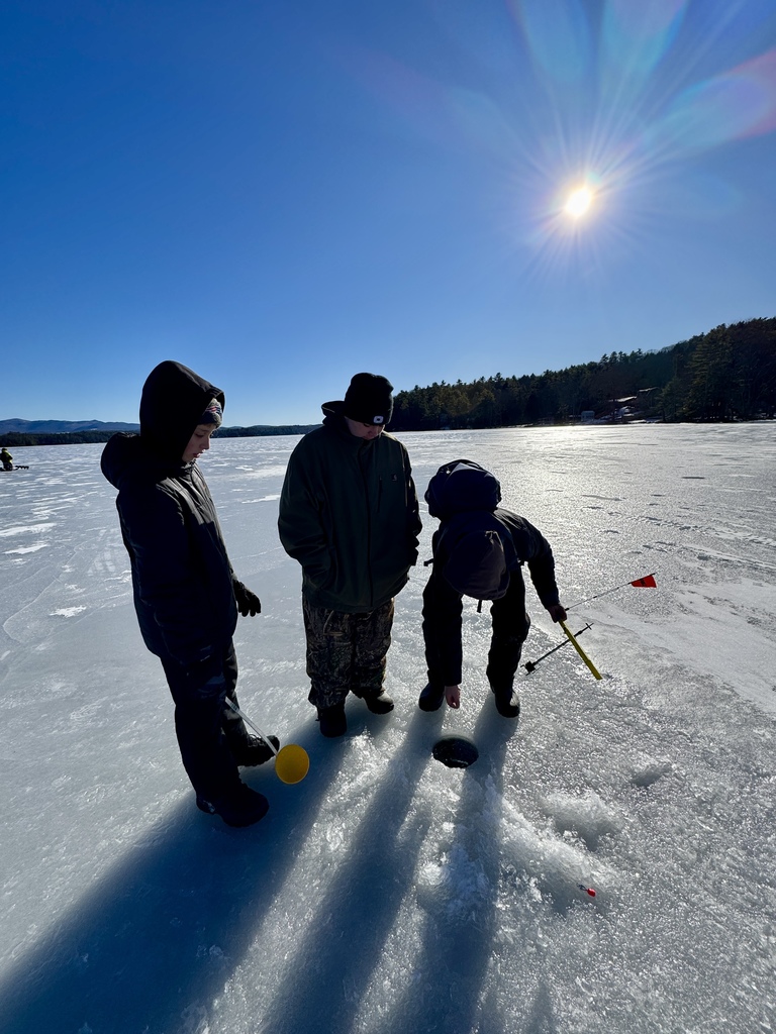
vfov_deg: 102.1
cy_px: 517
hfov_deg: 85.7
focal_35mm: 14
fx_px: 418
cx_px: 388
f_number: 2.2
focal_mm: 2.22
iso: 50
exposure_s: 1/3906
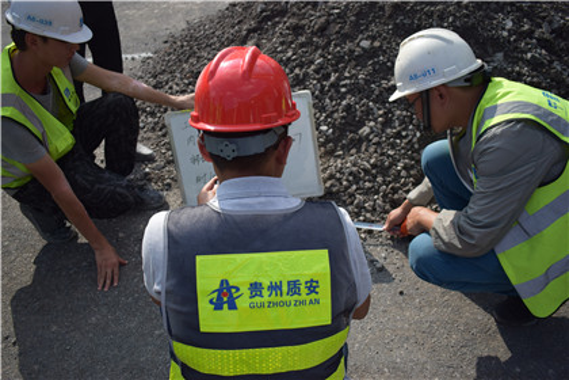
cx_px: 284
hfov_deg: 55.1
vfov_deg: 38.4
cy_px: 190
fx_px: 545
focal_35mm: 34
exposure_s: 1/1250
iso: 200
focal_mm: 23
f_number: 3.8
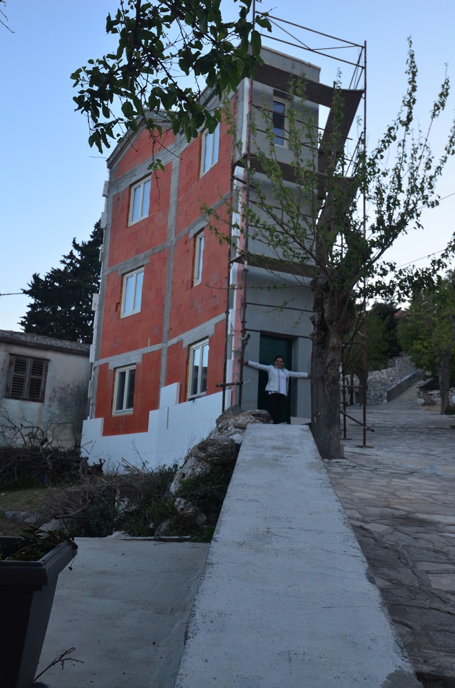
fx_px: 686
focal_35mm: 36
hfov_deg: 36.7
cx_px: 228
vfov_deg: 53.2
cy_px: 344
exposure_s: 1/60
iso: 400
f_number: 5.6
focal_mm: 24
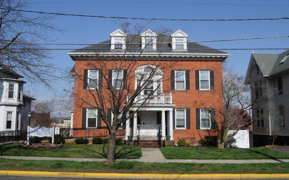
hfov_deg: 61.2
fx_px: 244
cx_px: 145
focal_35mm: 31
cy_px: 93
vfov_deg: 40.6
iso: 200
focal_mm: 20
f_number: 11
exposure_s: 1/500
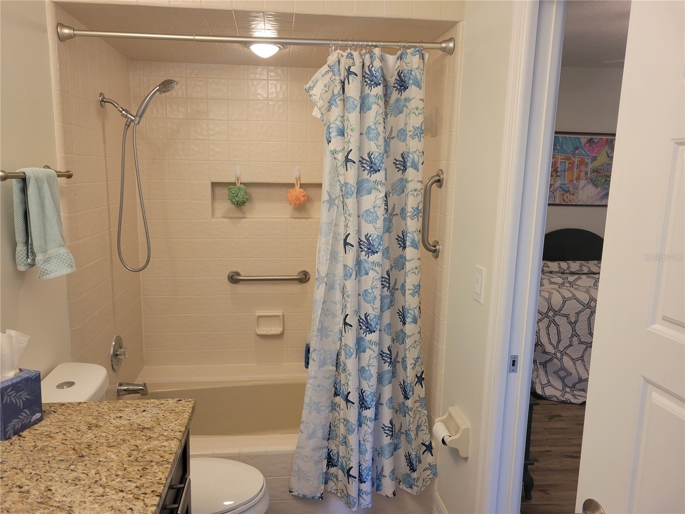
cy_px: 257
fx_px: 515
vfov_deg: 53.1
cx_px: 342
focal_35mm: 26
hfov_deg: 67.3
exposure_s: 1/120
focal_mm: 5.4
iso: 200
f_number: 1.8
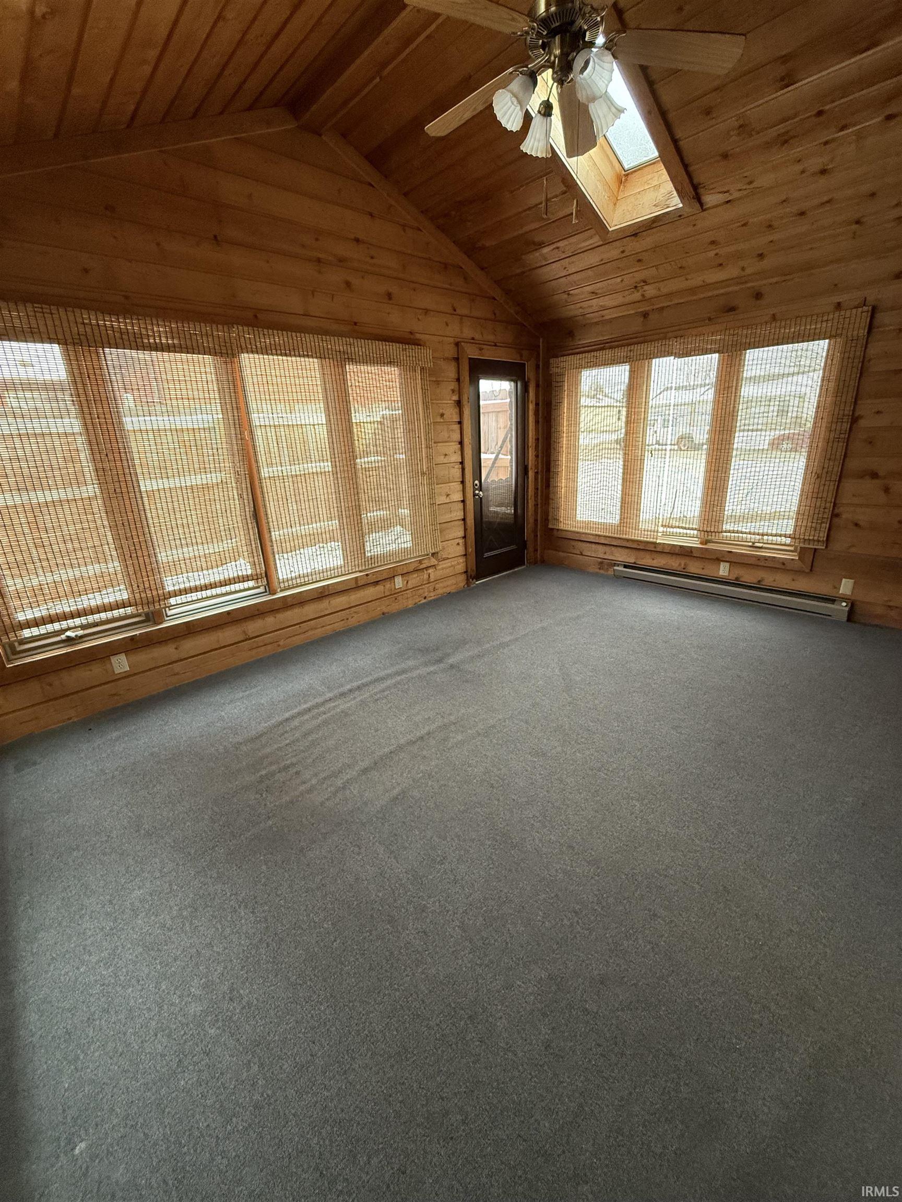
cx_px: 451
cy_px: 601
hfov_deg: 85.7
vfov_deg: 102.1
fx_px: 486
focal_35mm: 14
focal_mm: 2.22
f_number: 2.2
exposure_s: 1/91
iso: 400
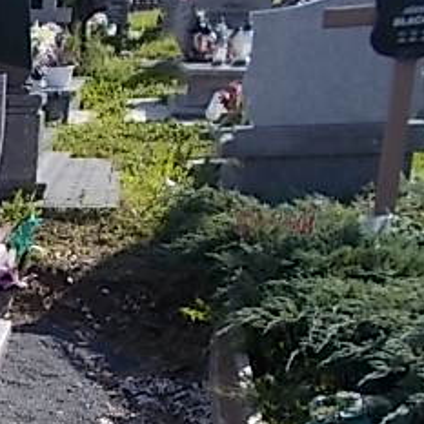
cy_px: 371
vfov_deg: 26.5
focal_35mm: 63
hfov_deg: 23.6
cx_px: -151
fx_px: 873
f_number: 8
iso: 80
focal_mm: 4.6
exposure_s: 1/125
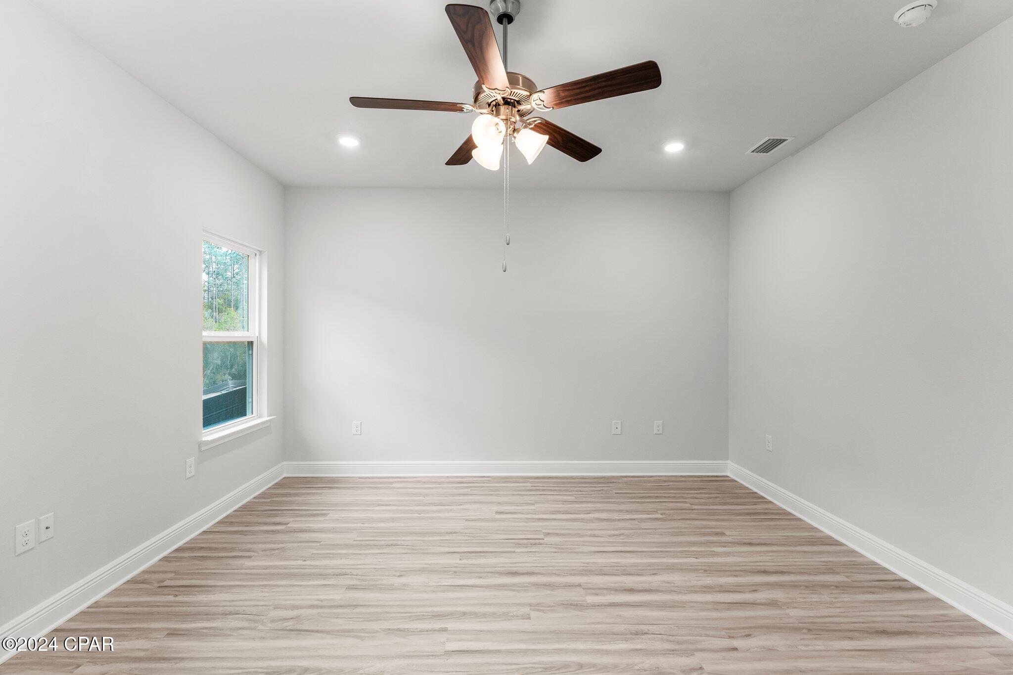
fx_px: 439
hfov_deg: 98.2
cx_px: 506
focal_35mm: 16
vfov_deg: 75.1
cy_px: 338
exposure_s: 1/2
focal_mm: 15.6
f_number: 8
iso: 400
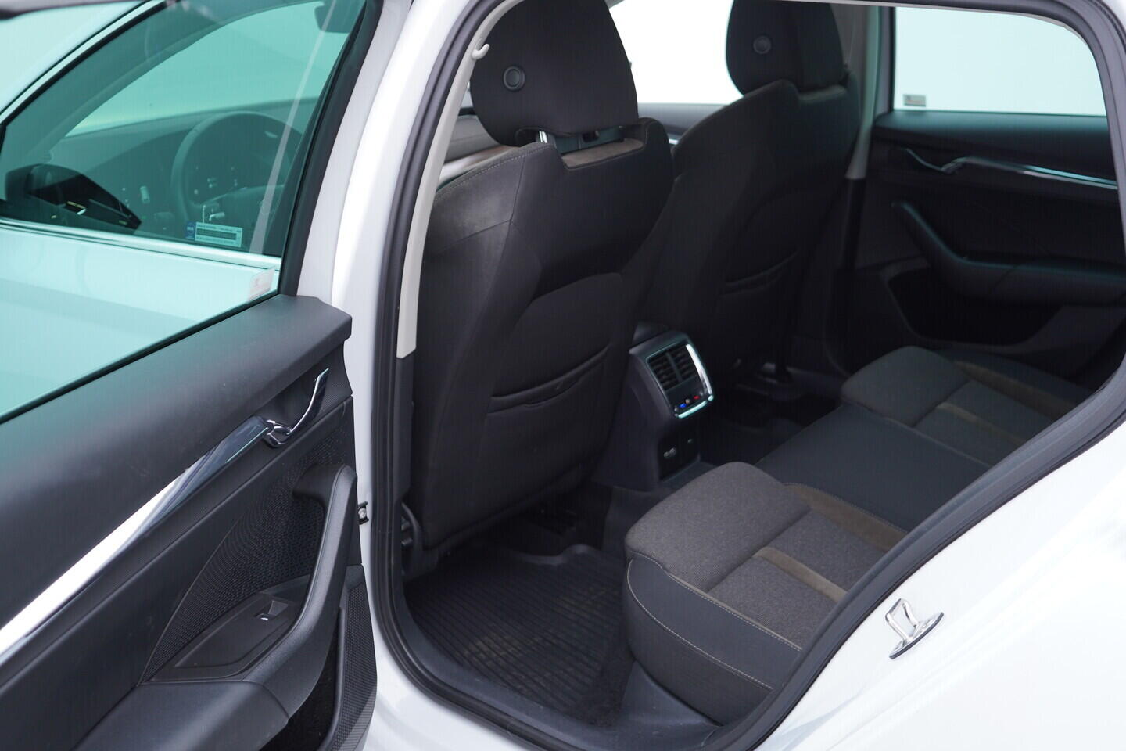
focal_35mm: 36
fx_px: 1126
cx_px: 563
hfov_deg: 53.1
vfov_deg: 36.9
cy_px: 376
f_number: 2.8
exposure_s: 1/40
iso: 160
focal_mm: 24
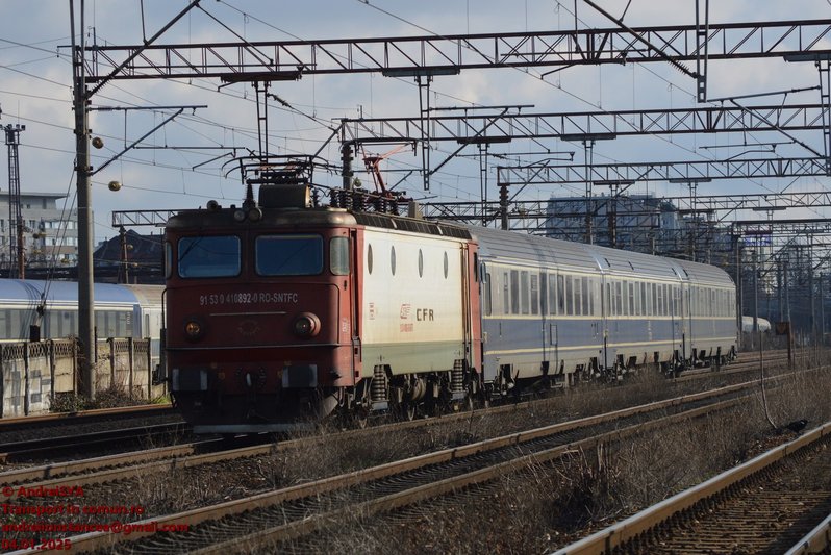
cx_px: 416
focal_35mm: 153
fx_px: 3534
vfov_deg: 9.0
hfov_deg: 13.4
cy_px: 278
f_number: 6.3
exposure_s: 1/1600
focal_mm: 102
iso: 400
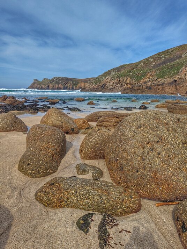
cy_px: 124
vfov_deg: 71.5
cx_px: 94
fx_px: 172
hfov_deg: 56.9
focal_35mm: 24
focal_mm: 6.81
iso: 47
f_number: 1.85
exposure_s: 1/1887
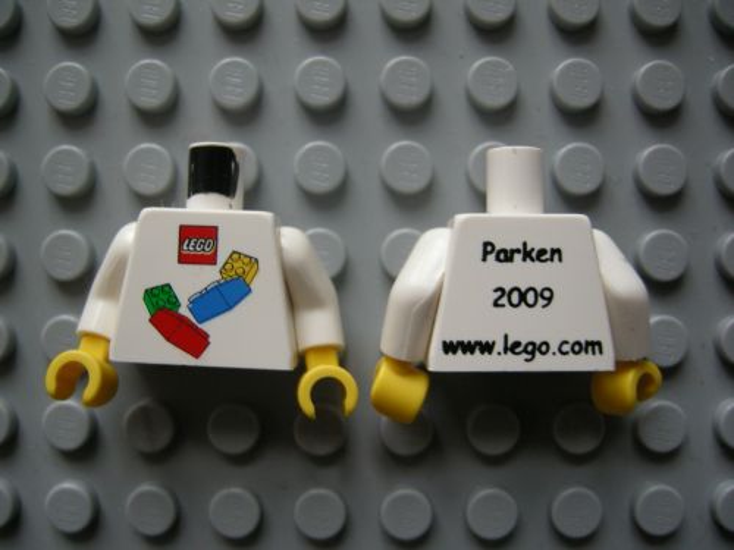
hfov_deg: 51.4
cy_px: 275
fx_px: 763
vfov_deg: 39.7
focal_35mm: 36
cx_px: 367
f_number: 2.7
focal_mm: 7.5
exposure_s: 1/69
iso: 172
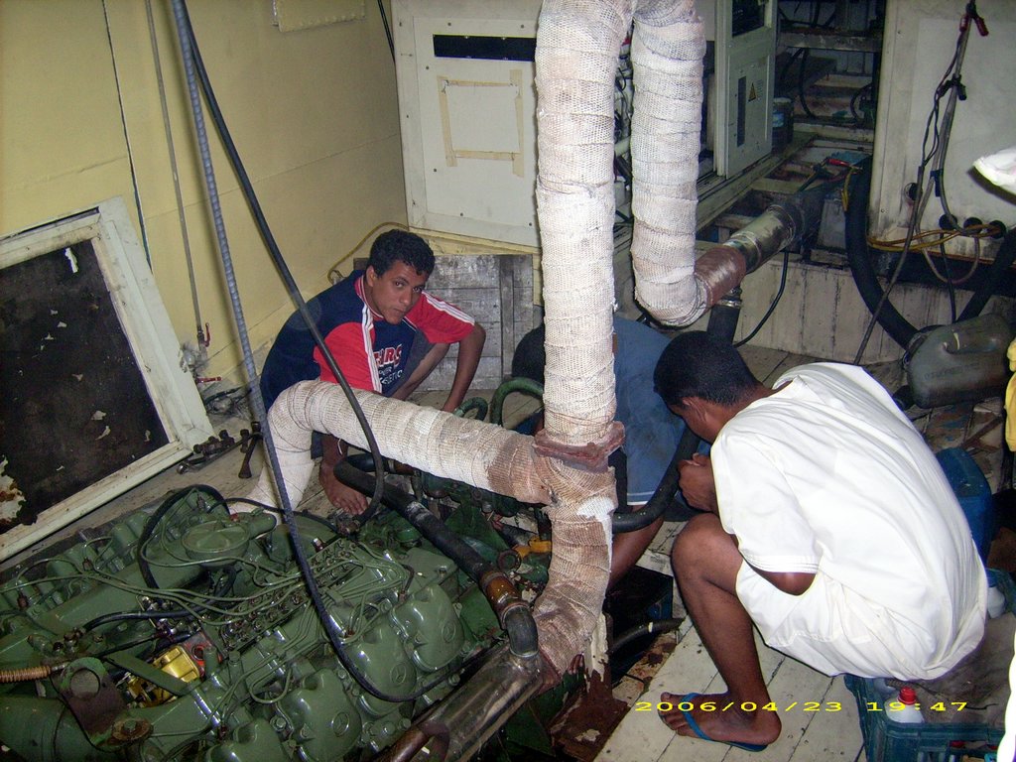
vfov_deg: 40.7
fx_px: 1027
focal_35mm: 35
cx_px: 508
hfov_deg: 52.6
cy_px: 381
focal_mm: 5.95
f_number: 2.8
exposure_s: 1/60
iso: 100
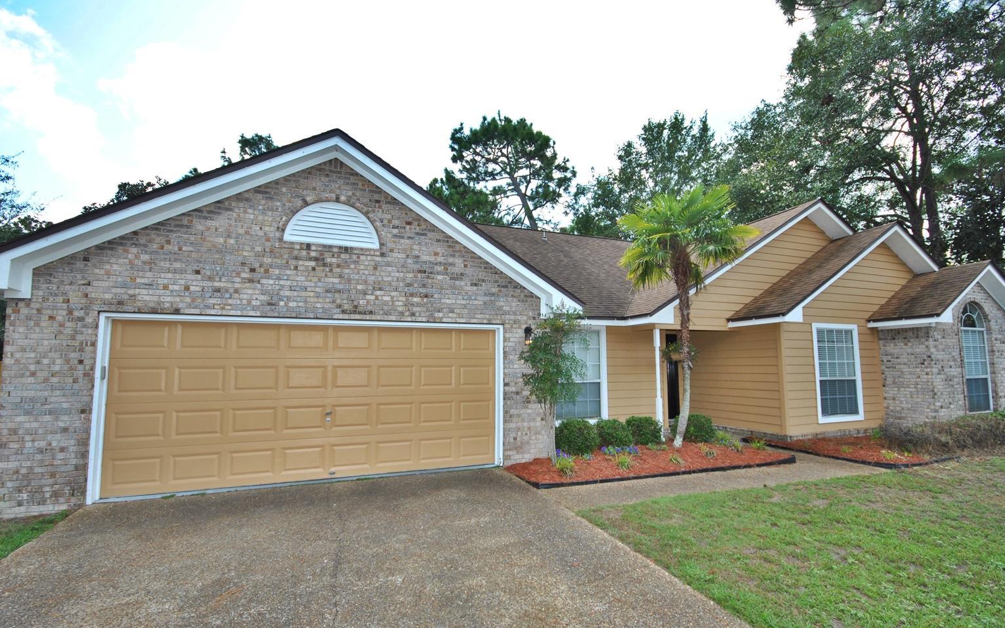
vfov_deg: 71.2
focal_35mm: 16
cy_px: 323
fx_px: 438
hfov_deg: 97.8
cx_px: 514
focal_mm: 10
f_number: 6.3
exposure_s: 1/200
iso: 200
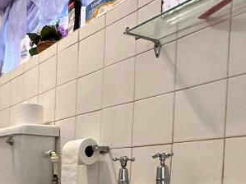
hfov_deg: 37.0
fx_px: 341
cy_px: 189
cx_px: 22
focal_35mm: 48
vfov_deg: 28.2
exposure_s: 1/60
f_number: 2.2
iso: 500
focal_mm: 2.22
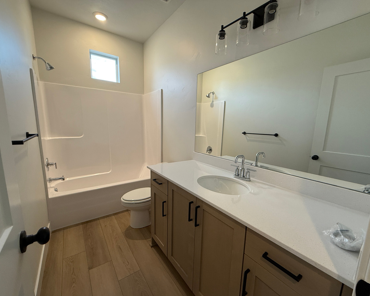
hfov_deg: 96.8
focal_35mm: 15
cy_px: 151
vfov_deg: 84.0
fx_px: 164
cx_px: 192
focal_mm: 2.22
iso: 160
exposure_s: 1/120
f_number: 2.2
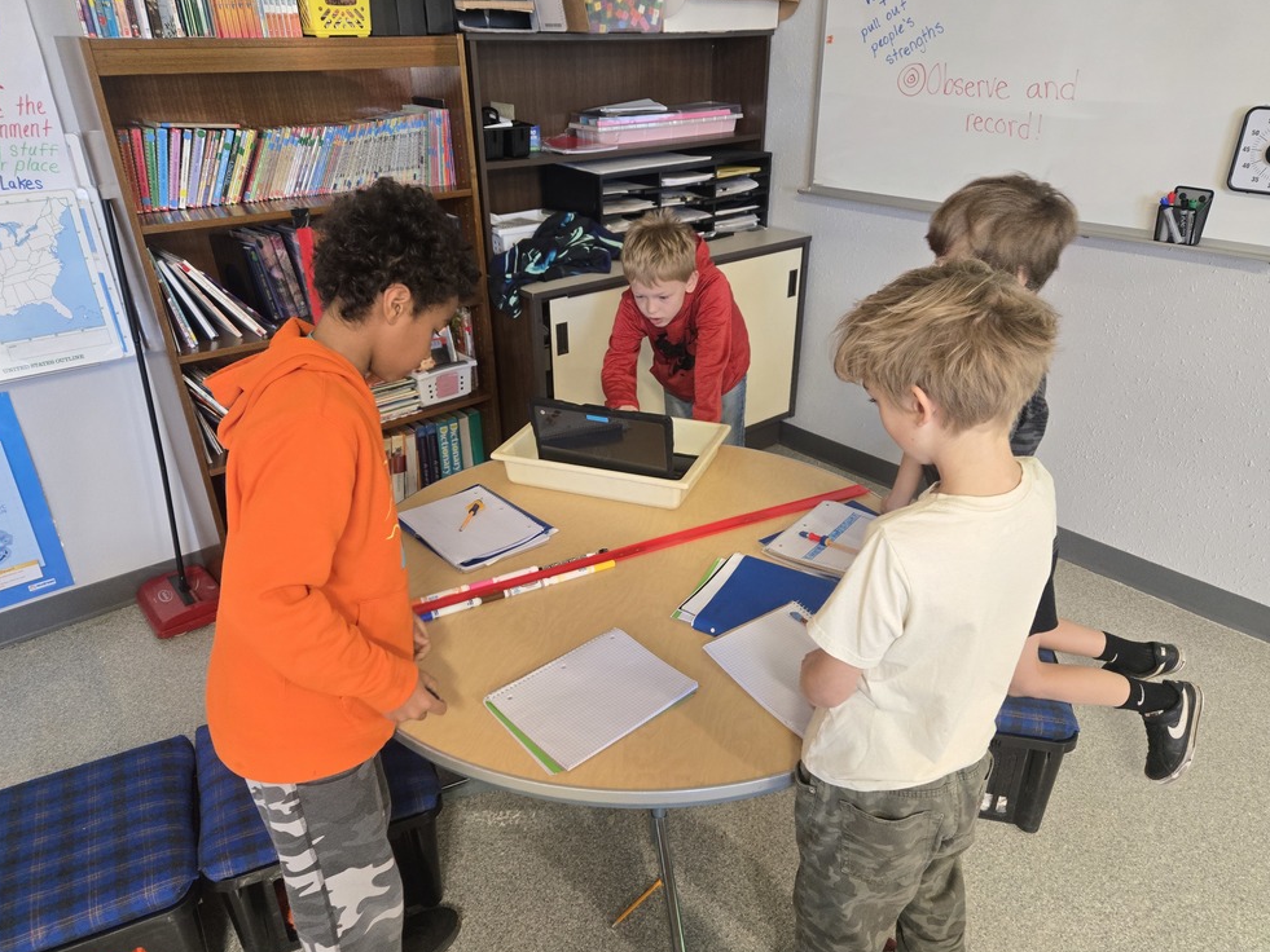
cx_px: 628
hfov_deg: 71.6
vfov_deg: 56.8
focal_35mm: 24
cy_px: 470
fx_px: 881
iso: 800
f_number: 1.8
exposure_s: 1/120
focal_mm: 5.4
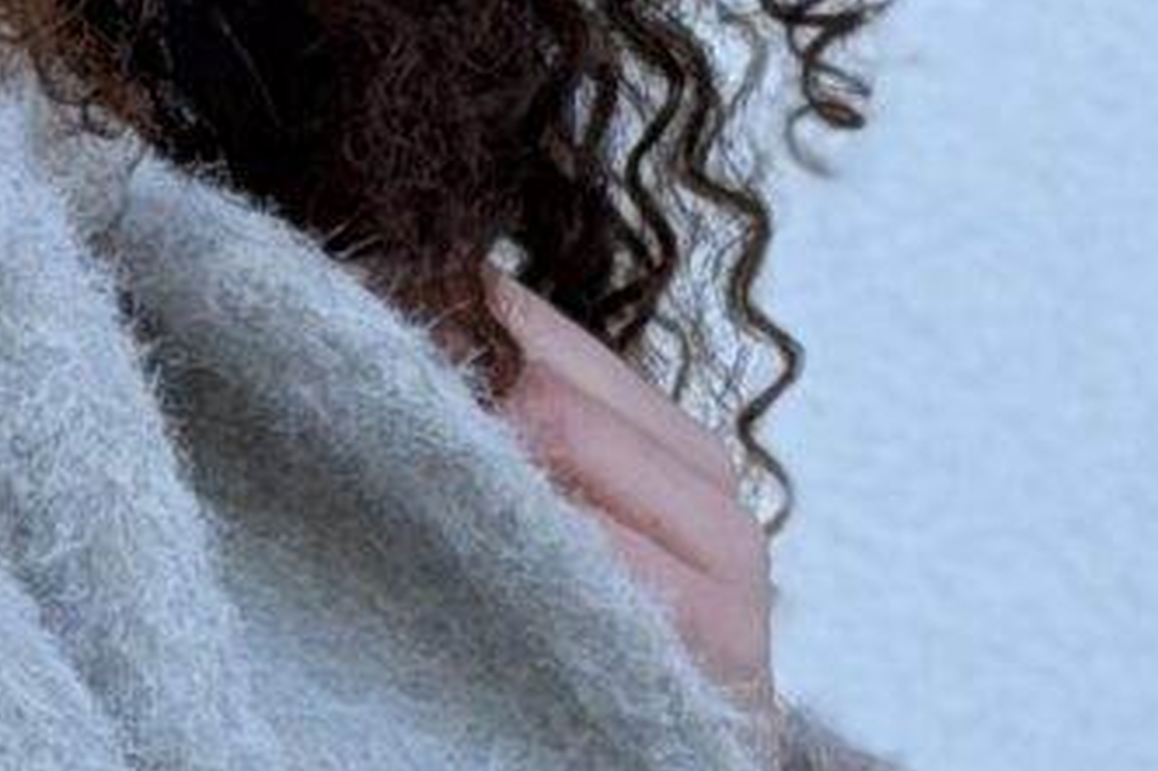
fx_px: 12377
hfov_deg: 5.3
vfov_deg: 3.5
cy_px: 1668
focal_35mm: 385
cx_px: -422
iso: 64
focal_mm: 6.76
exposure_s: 1/620
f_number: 1.78
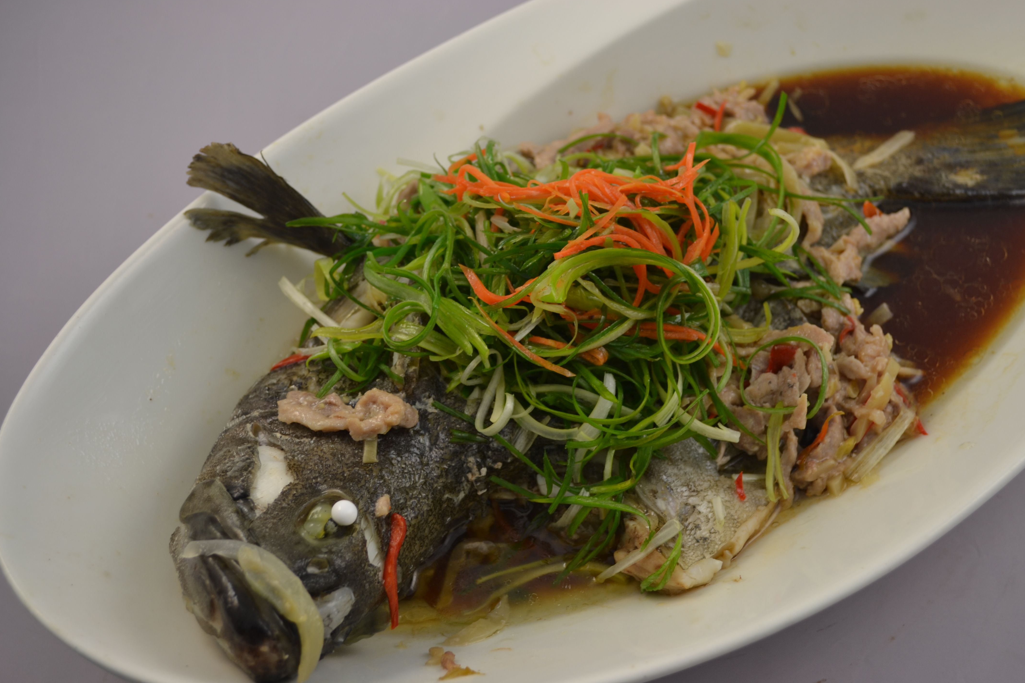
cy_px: 336
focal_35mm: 52
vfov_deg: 26.0
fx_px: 1480
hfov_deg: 38.2
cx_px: 554
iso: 100
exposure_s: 1/30
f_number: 4.8
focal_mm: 32
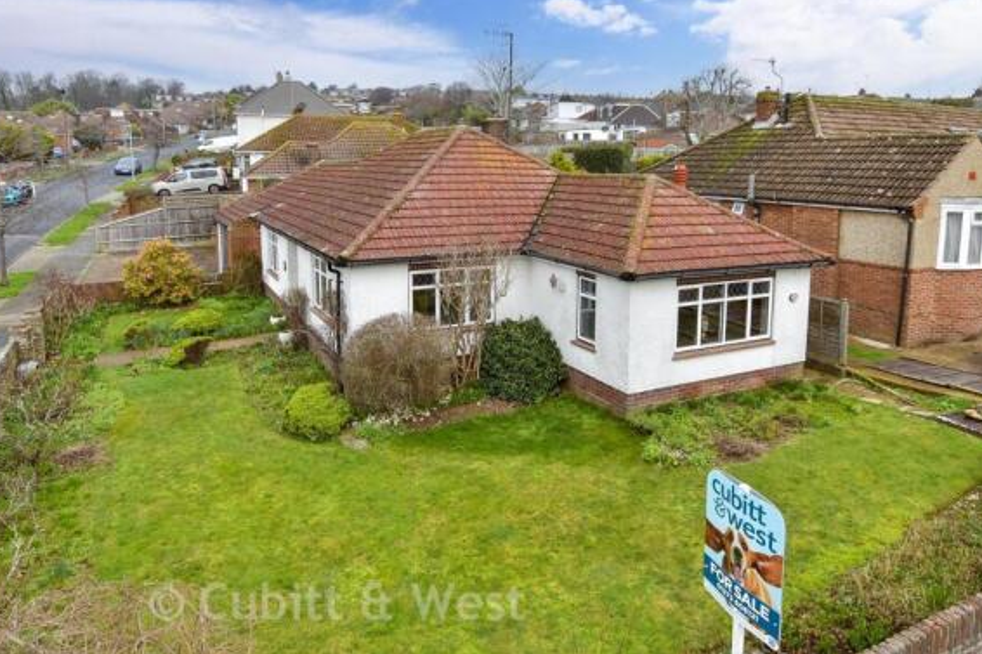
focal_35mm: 22
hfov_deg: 78.5
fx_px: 600
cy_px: 343
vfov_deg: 57.2
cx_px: 518
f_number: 8
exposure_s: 1/250
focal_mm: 13
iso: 400
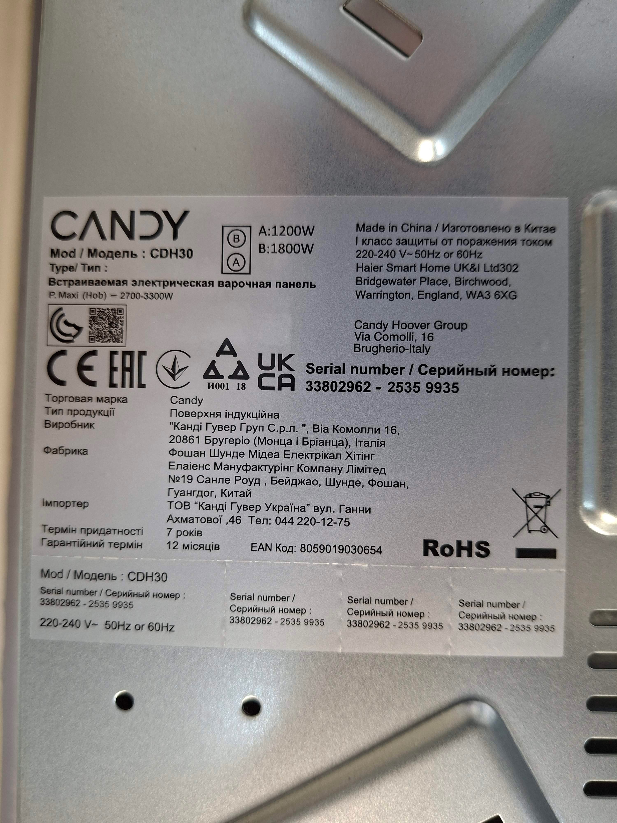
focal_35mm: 23
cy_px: 412
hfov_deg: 58.9
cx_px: 308
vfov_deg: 73.9
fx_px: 547
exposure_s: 1/50
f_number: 1.8
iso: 320
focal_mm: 5.54
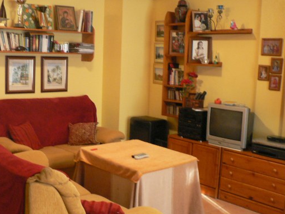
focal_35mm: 44
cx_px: 128
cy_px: 115
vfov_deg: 32.9
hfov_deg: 42.9
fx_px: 362
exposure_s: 1/5
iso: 200
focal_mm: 6
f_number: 2.8
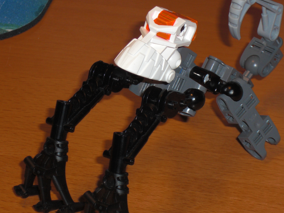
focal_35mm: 160
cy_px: 112
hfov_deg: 12.3
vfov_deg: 9.3
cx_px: 160
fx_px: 1313
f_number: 5.8
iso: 100
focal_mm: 19.6
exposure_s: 1/60
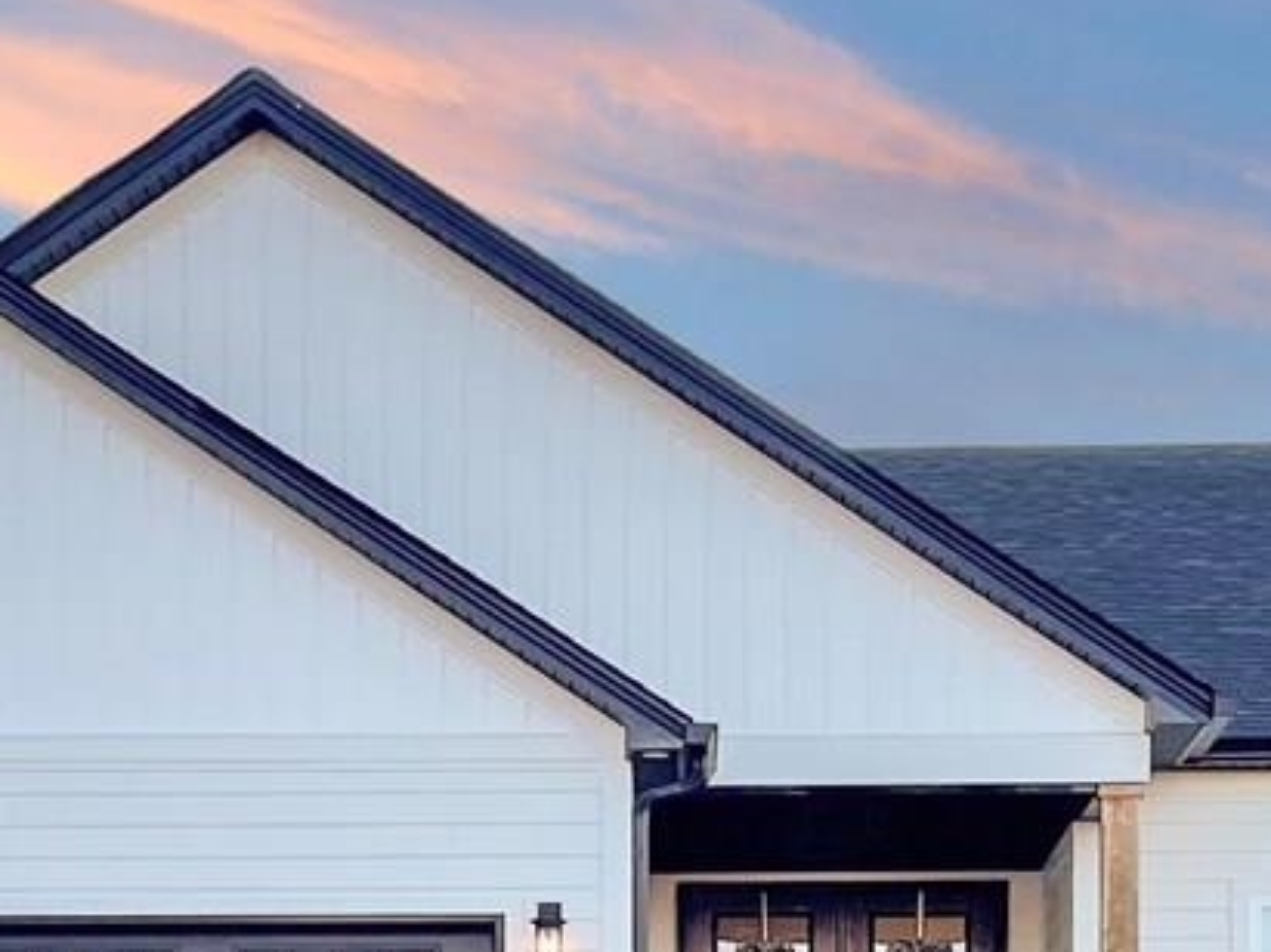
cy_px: 1023
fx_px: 2973
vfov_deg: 17.6
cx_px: 792
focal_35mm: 81
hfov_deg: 24.1
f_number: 1.6
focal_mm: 4.2
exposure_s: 1/2700
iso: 32
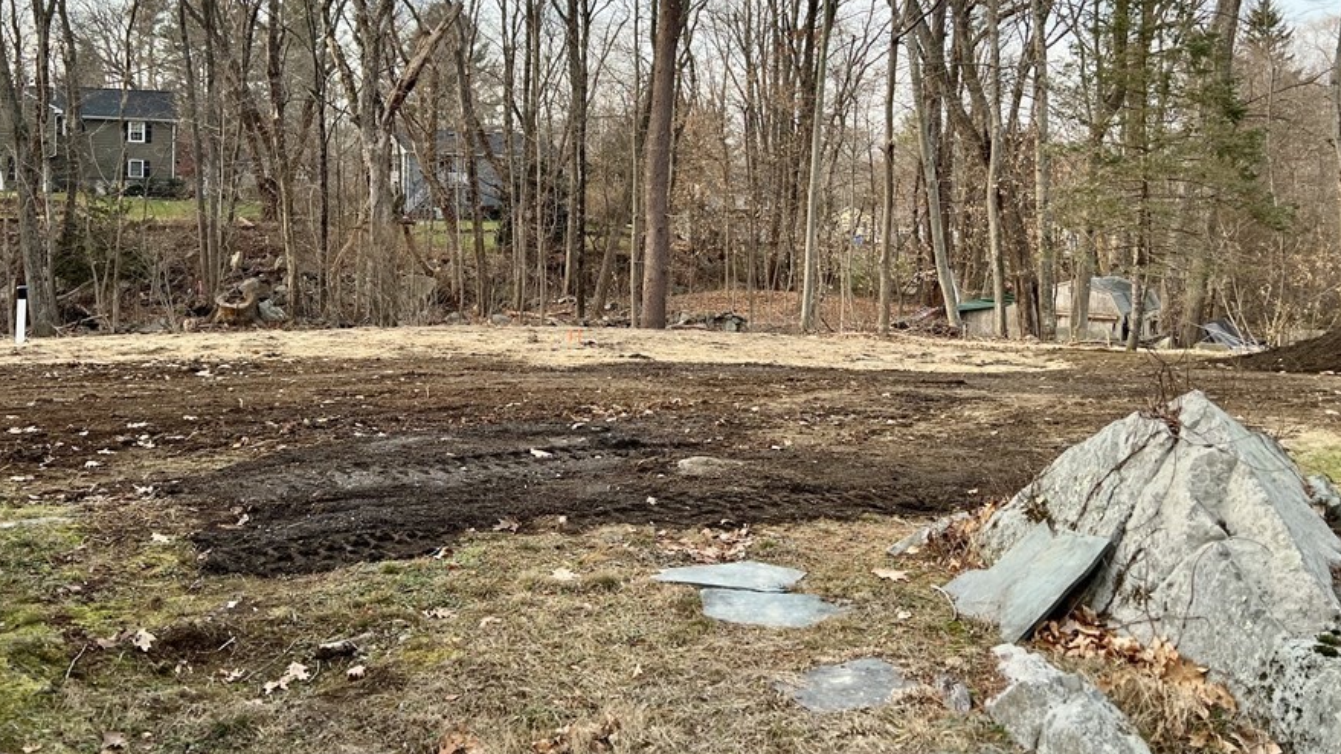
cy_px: 206
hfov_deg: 59.4
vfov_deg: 35.0
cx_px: 624
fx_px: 1173
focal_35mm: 33
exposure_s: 1/797
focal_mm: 5.7
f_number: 1.5
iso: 50
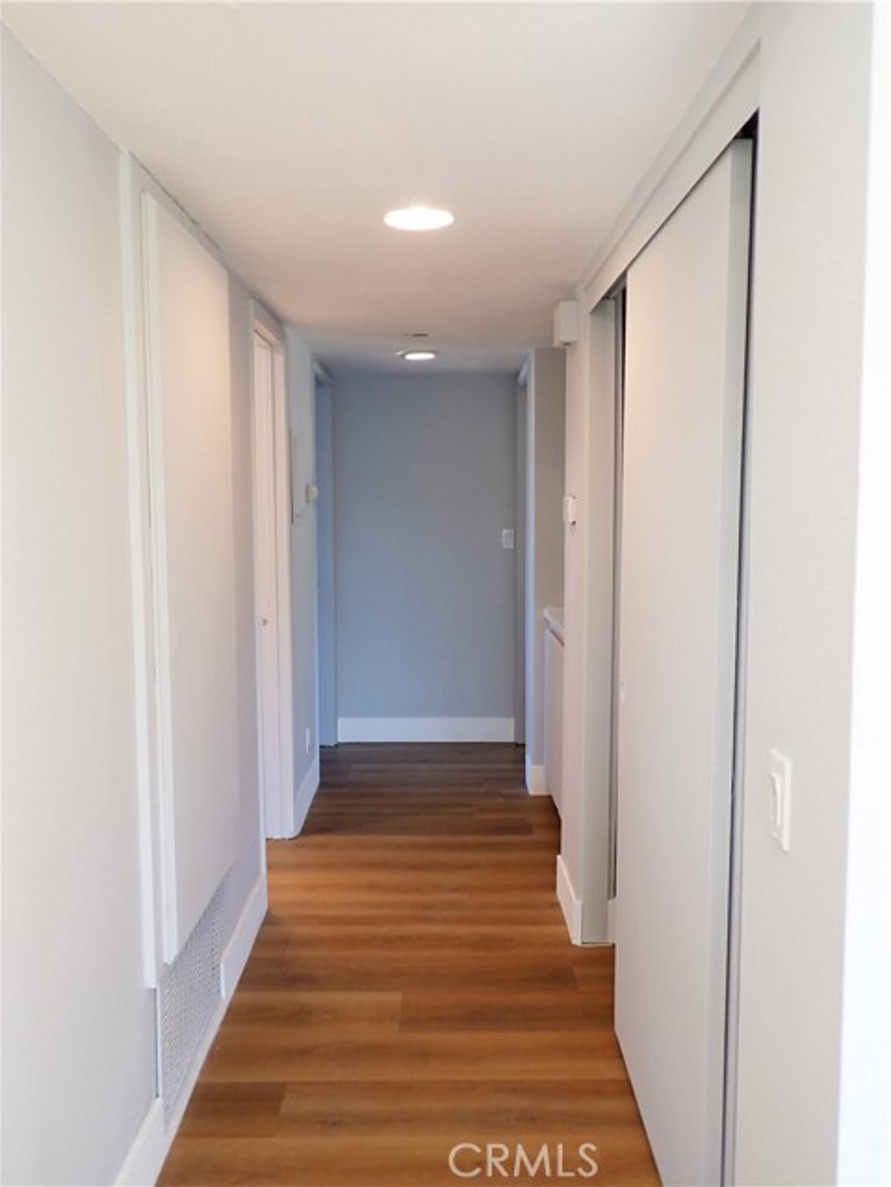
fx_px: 1030
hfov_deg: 46.8
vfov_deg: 60.0
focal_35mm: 30
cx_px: 446
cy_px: 594
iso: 200
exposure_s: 1/80
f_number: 2.3
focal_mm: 5.4
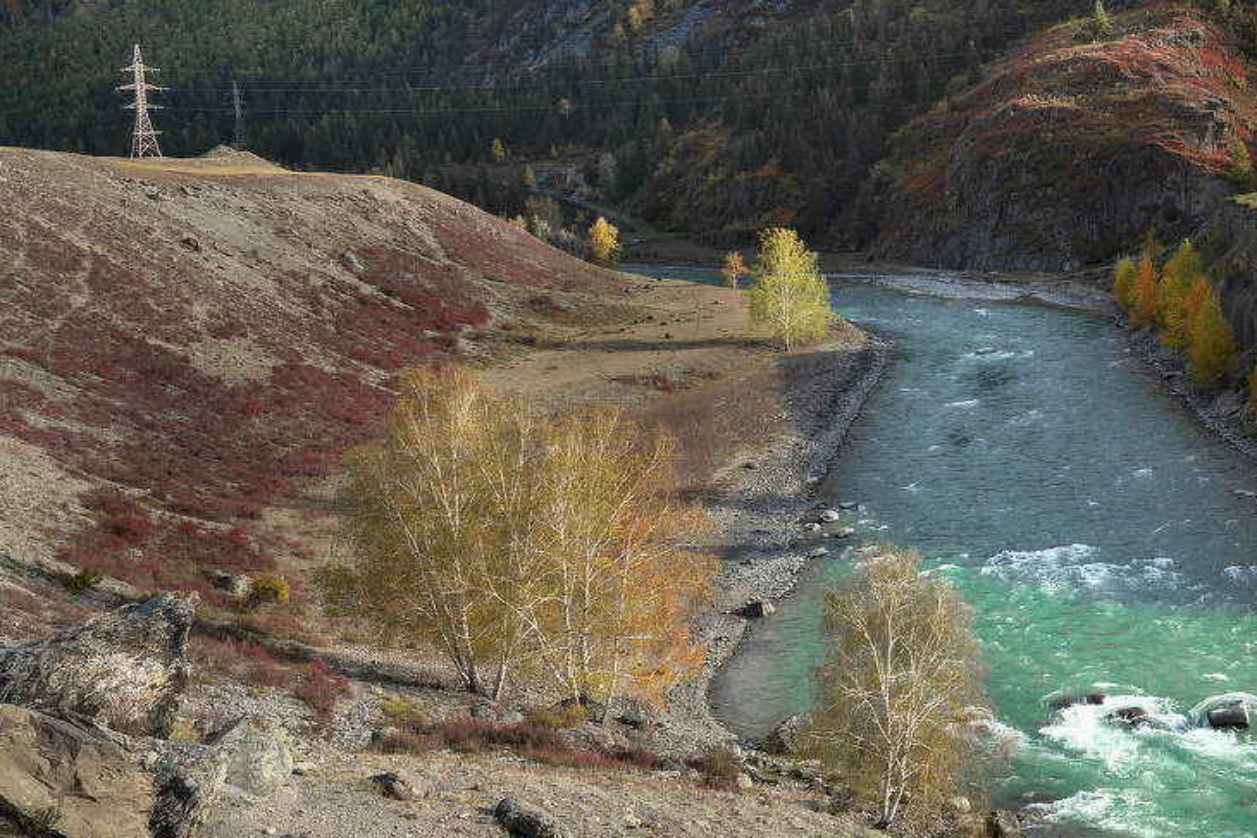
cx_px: 1176
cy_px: 290
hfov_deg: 39.1
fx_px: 1606
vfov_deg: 29.1
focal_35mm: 46
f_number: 8
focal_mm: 24
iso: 100
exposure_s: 1/125
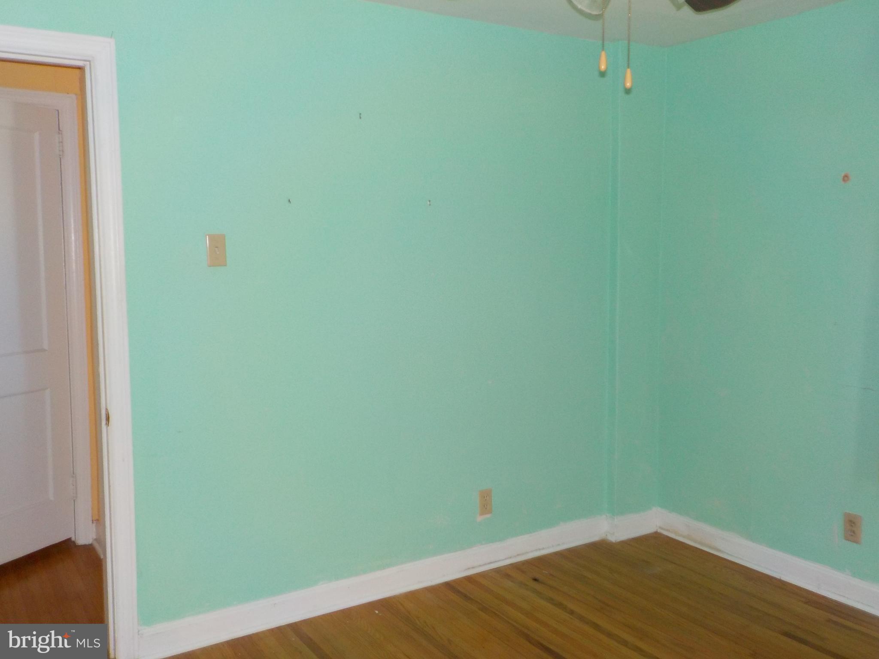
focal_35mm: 30
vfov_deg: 46.8
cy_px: 330
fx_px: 762
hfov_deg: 60.0
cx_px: 440
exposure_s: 1/30
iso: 200
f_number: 3.3
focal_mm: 4.1
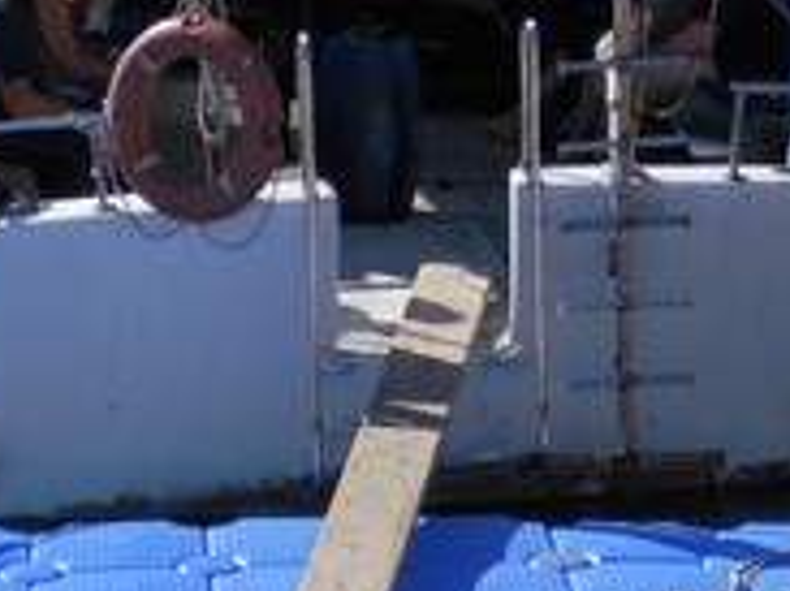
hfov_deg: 9.7
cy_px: -211
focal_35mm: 203
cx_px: 695
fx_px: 4630
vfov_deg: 7.2
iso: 80
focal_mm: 10.4
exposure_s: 1/500
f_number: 5
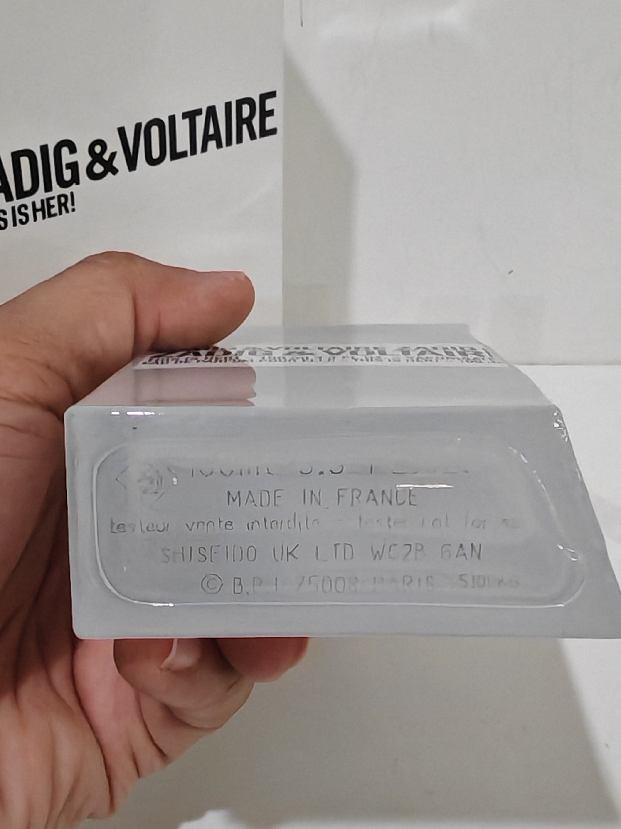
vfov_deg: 36.2
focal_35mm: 53
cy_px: 414
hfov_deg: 27.5
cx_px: 310
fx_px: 1268
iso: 800
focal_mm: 1.96
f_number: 2.2
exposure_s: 1/50
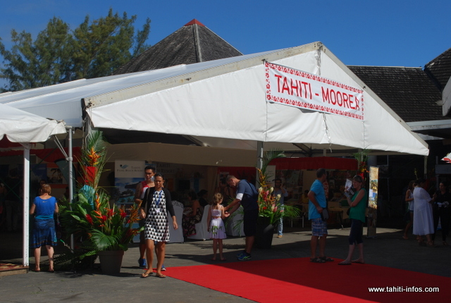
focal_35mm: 48
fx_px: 603
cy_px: 152
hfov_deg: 41.0
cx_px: 226
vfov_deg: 28.2
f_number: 11
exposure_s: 1/200
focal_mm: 32
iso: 100
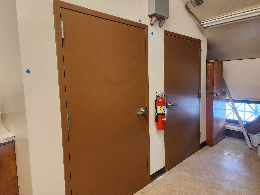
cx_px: 130
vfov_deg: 58.9
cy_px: 98
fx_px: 173
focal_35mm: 23
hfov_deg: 73.9
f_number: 1.8
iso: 500
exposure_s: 1/60
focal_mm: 6.4
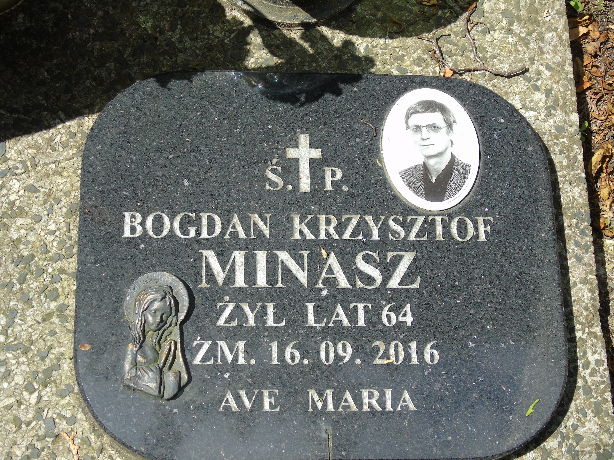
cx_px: 307
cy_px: 230
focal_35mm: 62
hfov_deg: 31.2
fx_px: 1100
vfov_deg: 23.7
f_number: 4.5
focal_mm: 11
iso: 80
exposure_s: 1/320
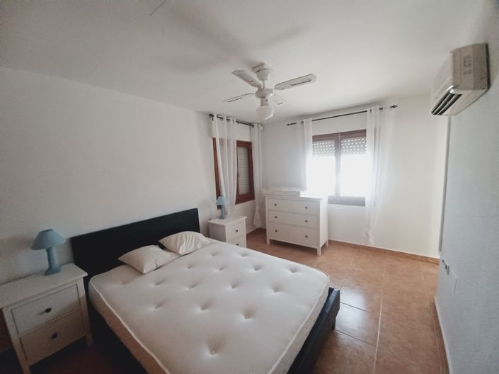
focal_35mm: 13
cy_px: 187
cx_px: 250
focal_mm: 1.42
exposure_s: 1/25
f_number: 2.2
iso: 250
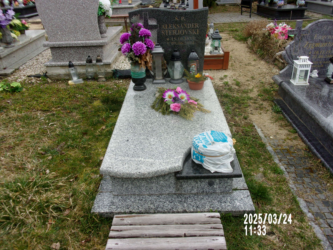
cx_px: 169
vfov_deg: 48.2
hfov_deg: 61.7
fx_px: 279
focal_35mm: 29
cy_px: 124
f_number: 3.9
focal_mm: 5.1
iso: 80
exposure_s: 1/240
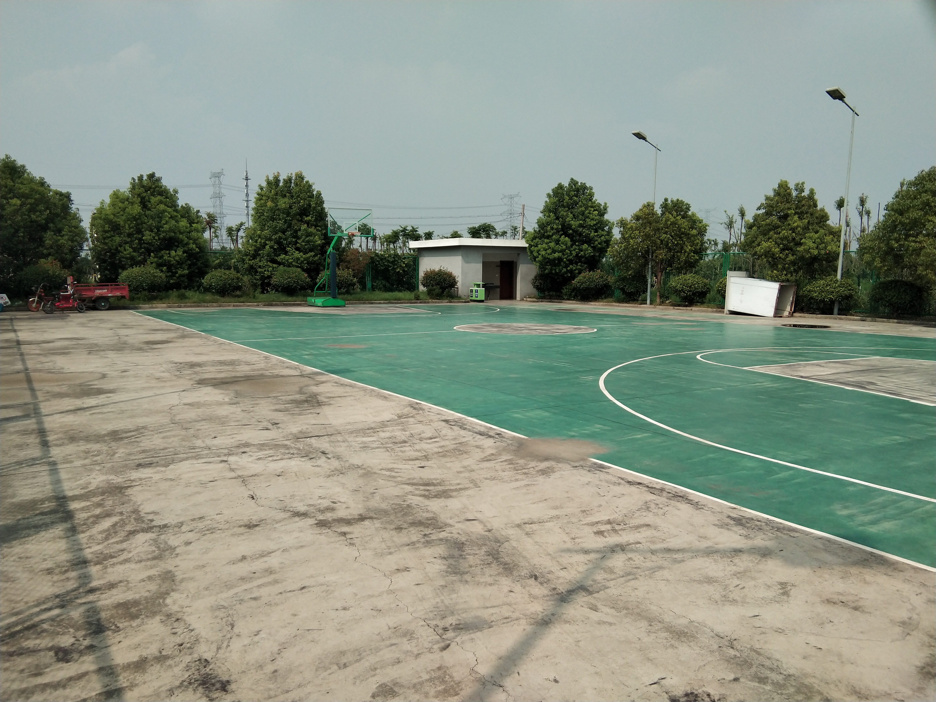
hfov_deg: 58.4
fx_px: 838
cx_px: 468
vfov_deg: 45.4
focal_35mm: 31
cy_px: 351
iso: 50
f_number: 2.2
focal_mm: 3.69
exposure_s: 1/1439
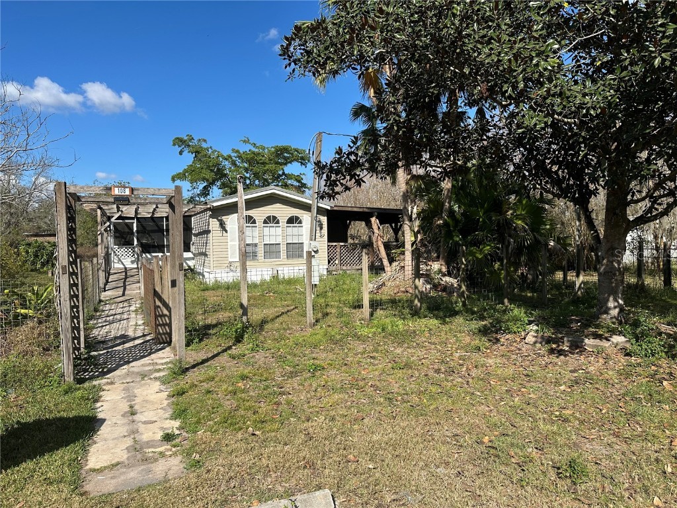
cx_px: 338
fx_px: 469
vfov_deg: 56.8
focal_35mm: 24
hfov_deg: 71.6
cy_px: 254
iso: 80
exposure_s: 1/4184
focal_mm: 6.86
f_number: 1.78
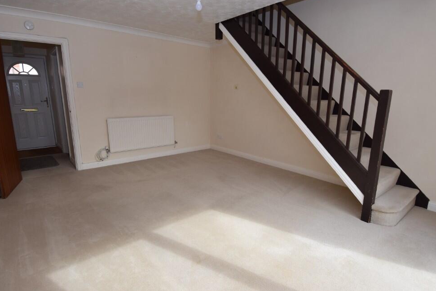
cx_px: 220
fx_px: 230
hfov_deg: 86.9
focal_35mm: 19
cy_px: 149
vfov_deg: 64.5
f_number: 8
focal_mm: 12
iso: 250
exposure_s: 1/250
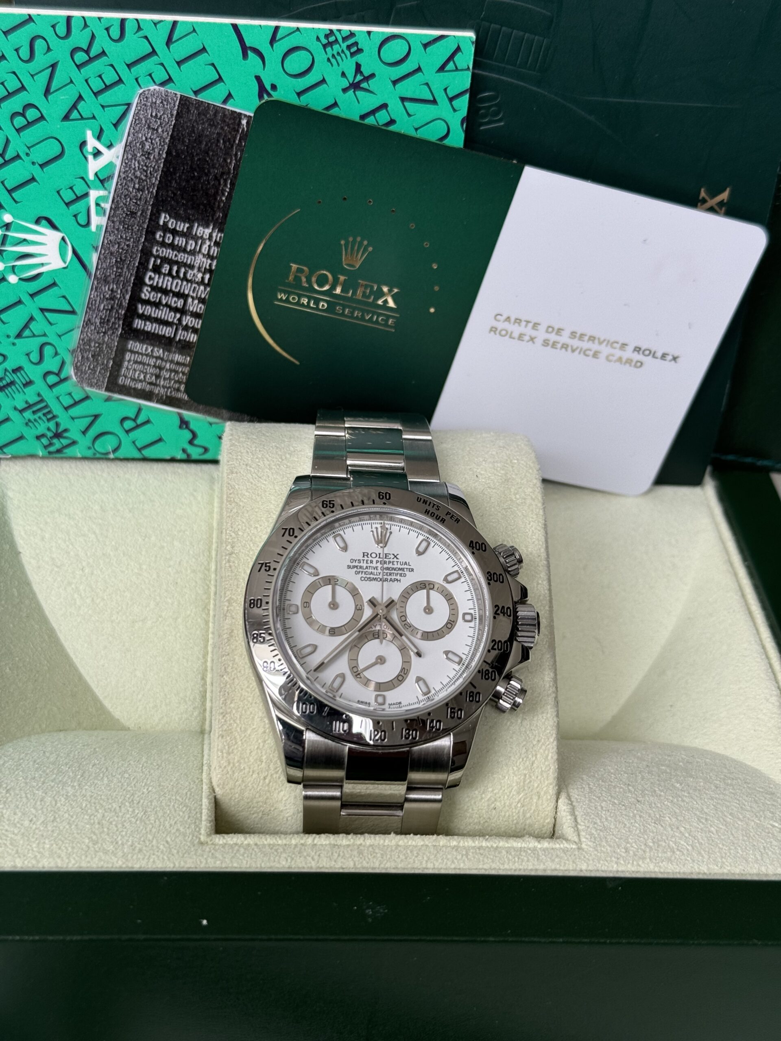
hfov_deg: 30.3
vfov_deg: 39.7
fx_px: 1444
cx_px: 390
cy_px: 520
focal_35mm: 48
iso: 50
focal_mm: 6.76
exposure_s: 1/121
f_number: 1.78
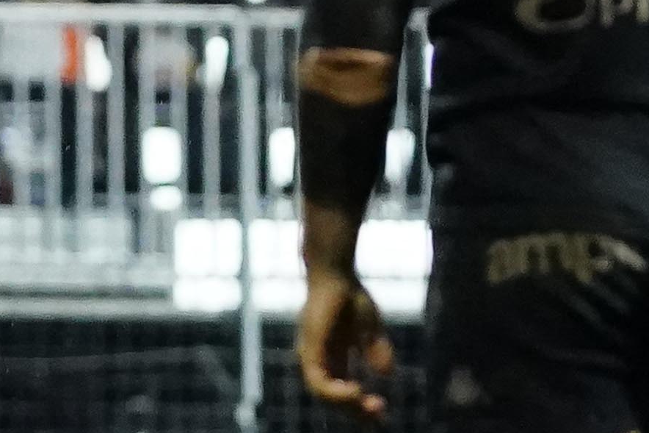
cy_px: -290
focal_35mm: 1975
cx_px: -573
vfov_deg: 0.7
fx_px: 35596
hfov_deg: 1.0
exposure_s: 1/640
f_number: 6.3
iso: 8000
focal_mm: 291
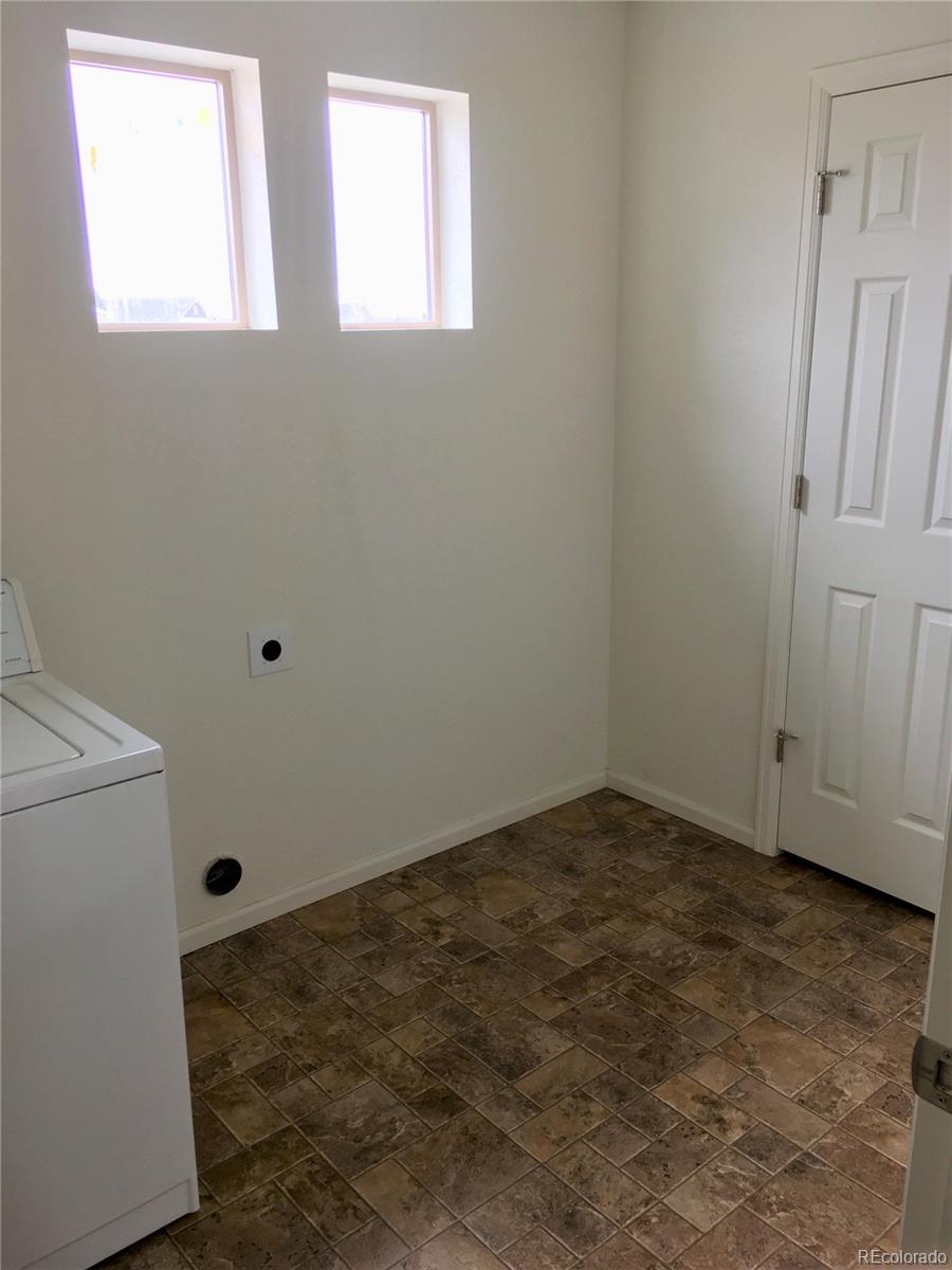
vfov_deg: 61.7
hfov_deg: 48.2
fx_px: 1063
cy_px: 635
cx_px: 476
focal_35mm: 29
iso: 32
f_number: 2.2
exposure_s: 1/40
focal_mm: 4.15
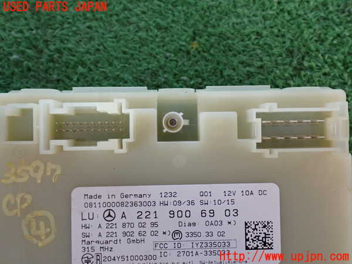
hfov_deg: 45.8
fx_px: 417
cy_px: 132
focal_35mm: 41
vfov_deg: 35.1
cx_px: 176
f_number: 2.8
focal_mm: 7.31
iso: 400
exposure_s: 1/40
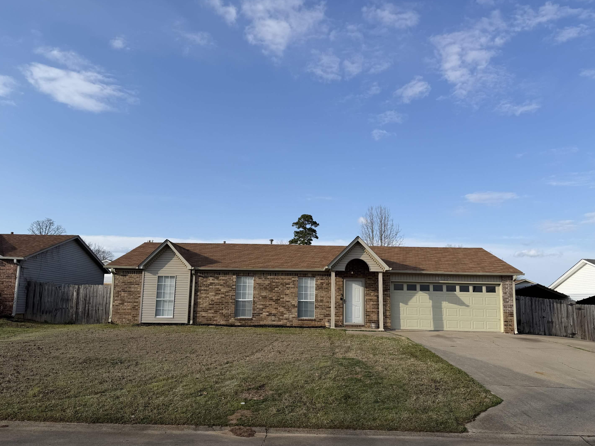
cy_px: 240
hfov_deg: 67.3
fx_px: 447
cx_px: 308
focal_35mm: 26
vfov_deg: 53.0
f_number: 1.78
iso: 80
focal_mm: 6.76
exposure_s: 1/4673
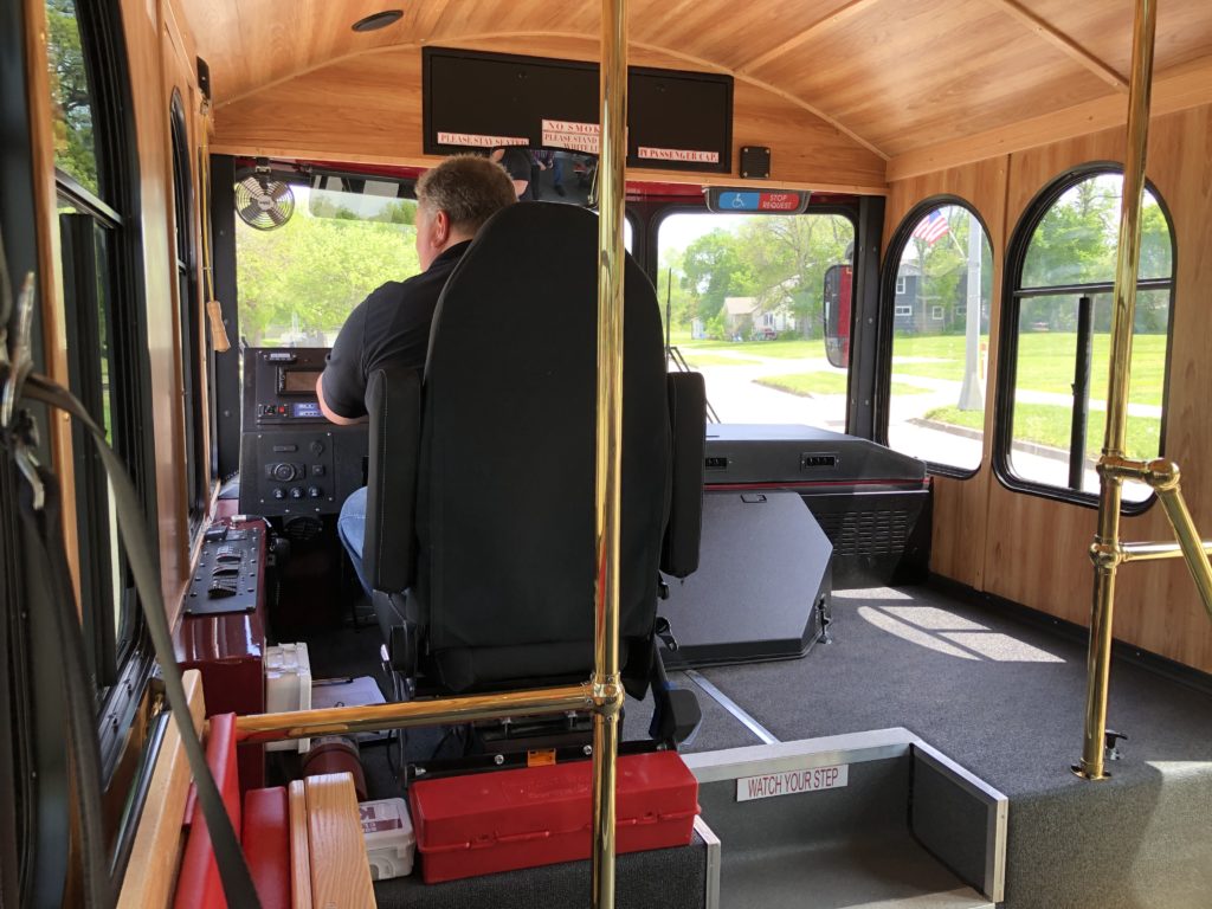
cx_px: 606
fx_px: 980
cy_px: 454
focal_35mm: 28
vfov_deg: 49.7
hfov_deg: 63.4
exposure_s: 1/120
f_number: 1.8
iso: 32
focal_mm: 3.99
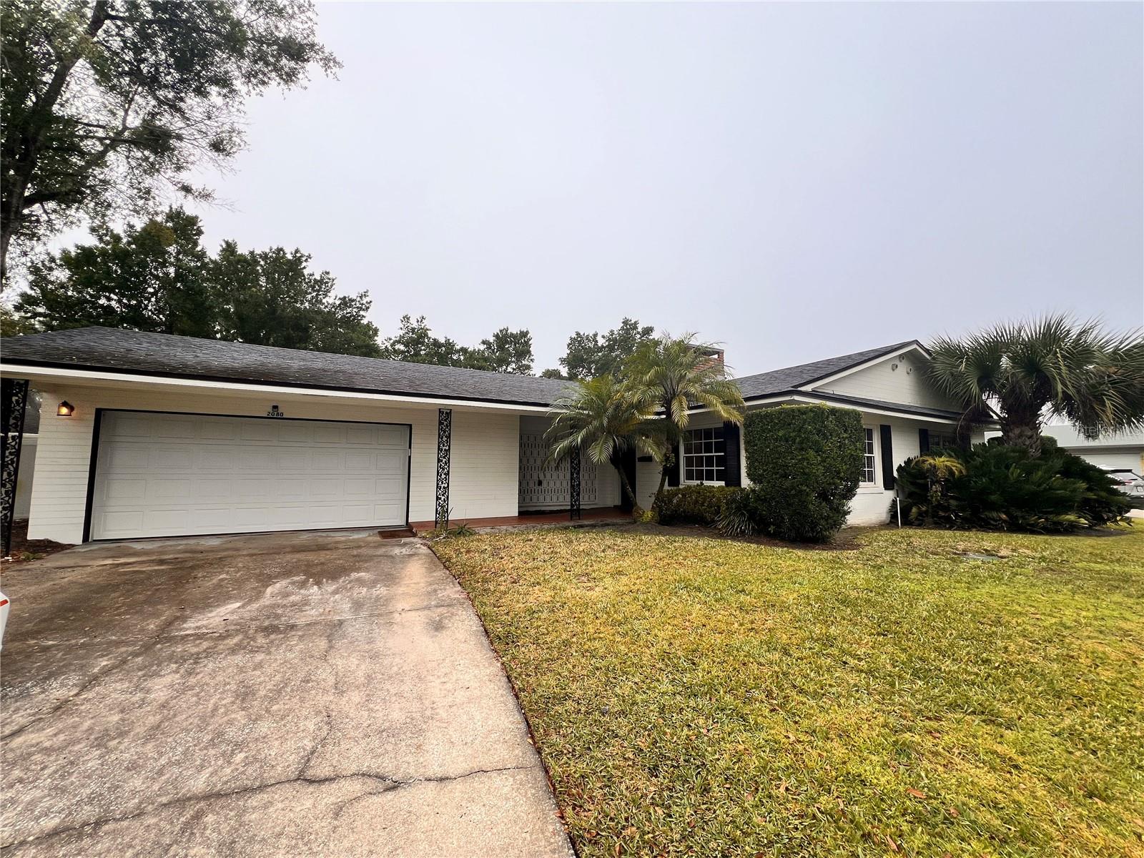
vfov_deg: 89.9
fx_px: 430
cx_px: 572
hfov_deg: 106.2
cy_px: 429
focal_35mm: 13
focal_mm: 1.57
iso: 32
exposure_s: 1/615
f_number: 1.8
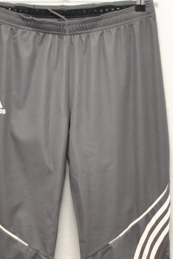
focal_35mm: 134
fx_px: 965
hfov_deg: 10.2
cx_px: 61
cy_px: 222
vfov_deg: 15.1
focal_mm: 35
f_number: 4
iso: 800
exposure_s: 1/125
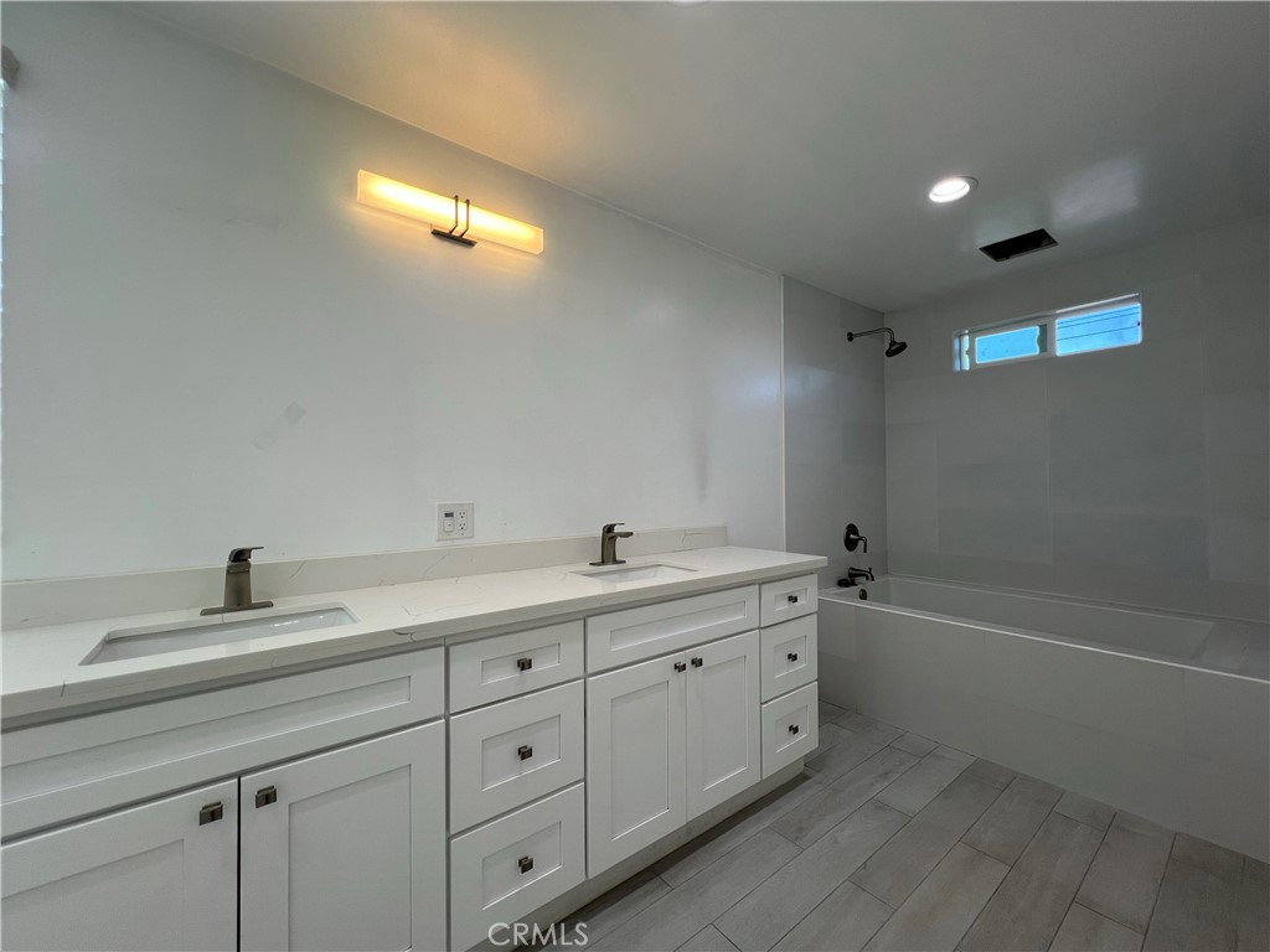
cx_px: 635
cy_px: 476
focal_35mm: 13
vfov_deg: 89.9
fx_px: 477
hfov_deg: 106.2
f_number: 1.8
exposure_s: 1/120
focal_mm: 1.57
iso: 40
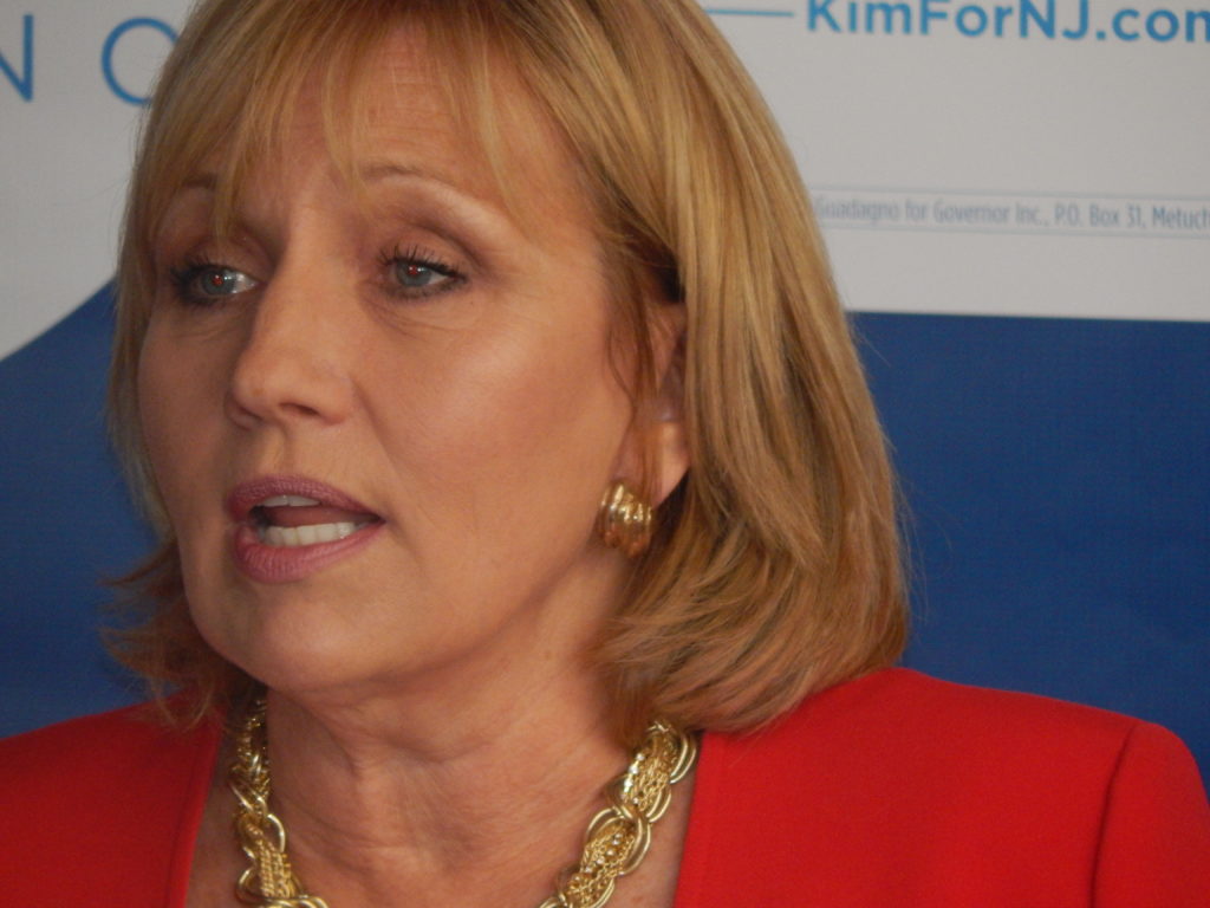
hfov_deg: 2.9
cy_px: 454
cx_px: 605
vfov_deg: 2.2
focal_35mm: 675
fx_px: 23595
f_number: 5.8
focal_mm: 120
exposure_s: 1/125
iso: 560
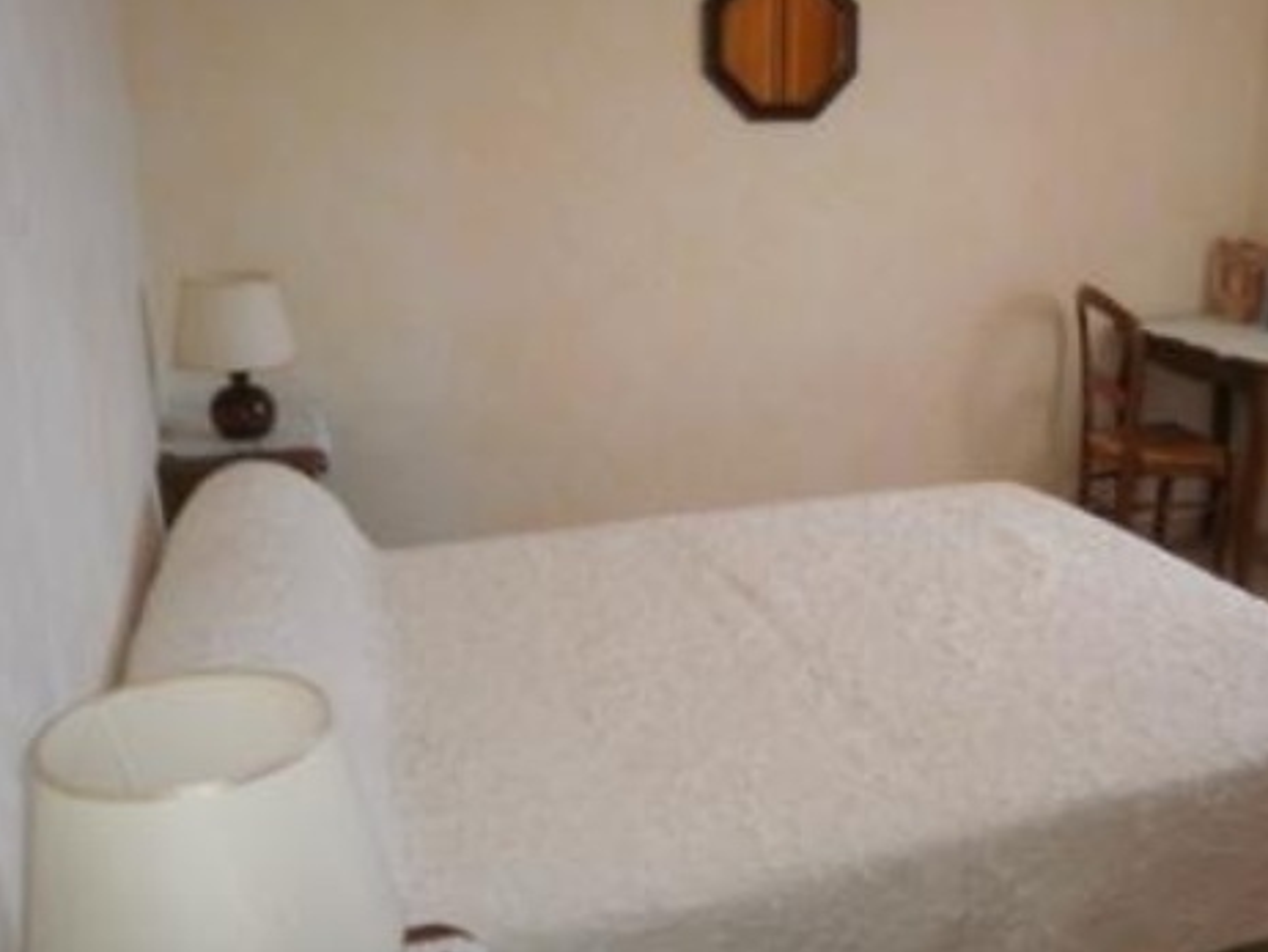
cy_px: 519
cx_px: 865
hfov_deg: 50.2
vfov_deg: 39.7
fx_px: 1319
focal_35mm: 36
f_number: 2.6
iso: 125
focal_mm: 4.65
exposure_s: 1/25
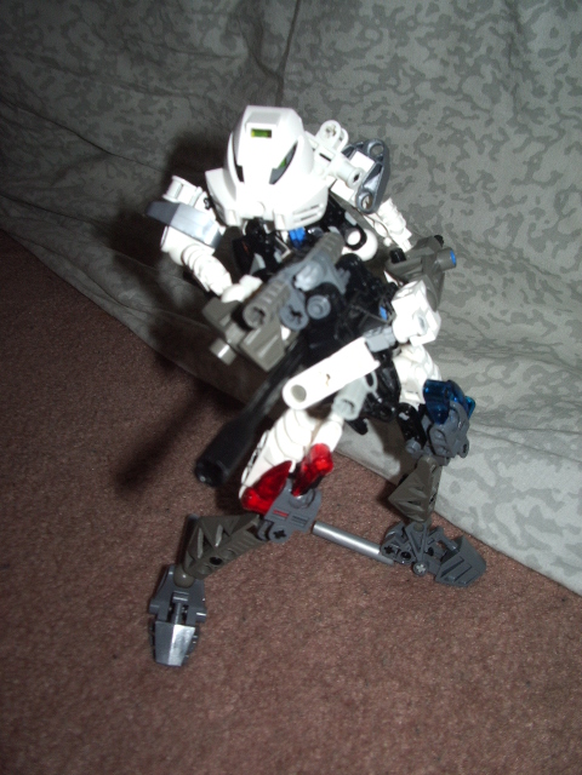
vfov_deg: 52.6
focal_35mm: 35
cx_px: 291
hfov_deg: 40.7
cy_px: 388
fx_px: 785
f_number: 4.3
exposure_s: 1/40
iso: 100
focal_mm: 5.8
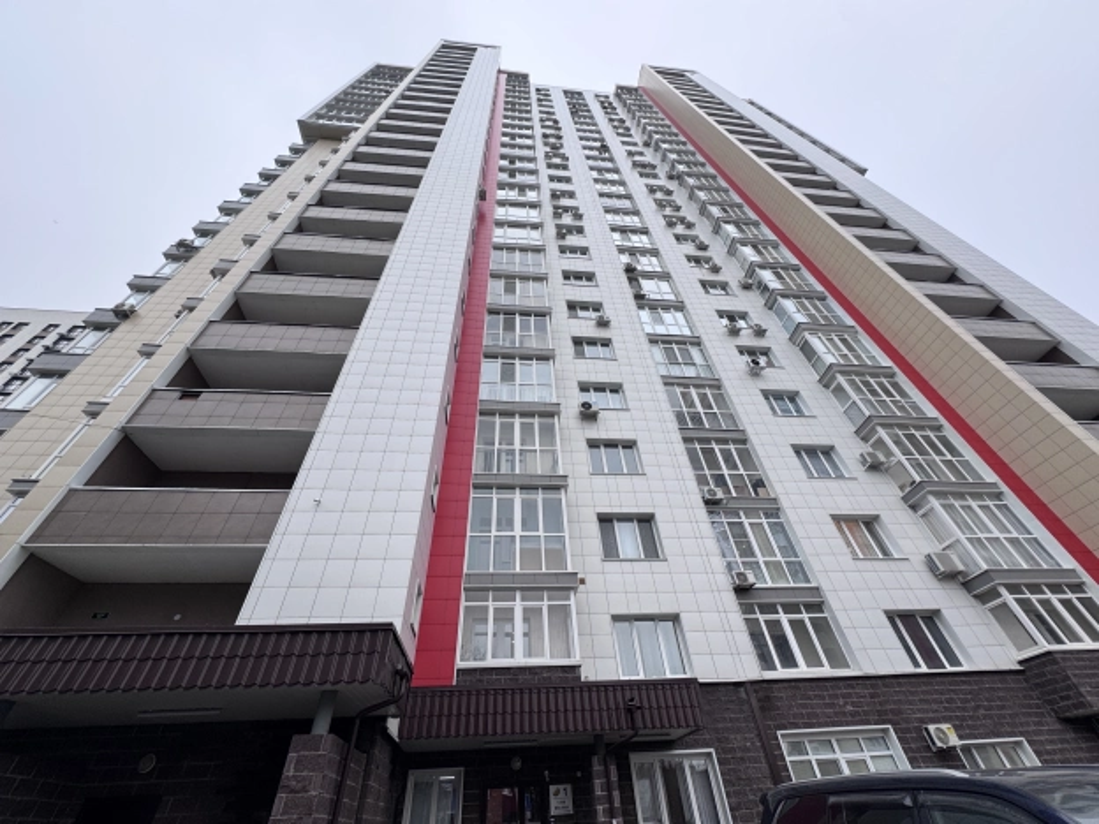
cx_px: 550
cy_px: 412
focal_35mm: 14
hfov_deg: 102.1
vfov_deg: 85.7
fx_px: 444
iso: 40
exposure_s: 1/99
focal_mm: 2.22
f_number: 2.2
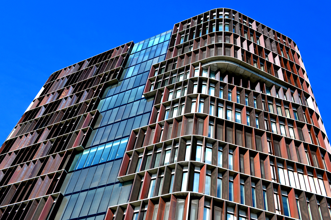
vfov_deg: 34.1
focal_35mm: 39
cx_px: 166
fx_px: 358
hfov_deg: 49.6
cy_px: 110
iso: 100
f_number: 7.1
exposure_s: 1/200
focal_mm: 26
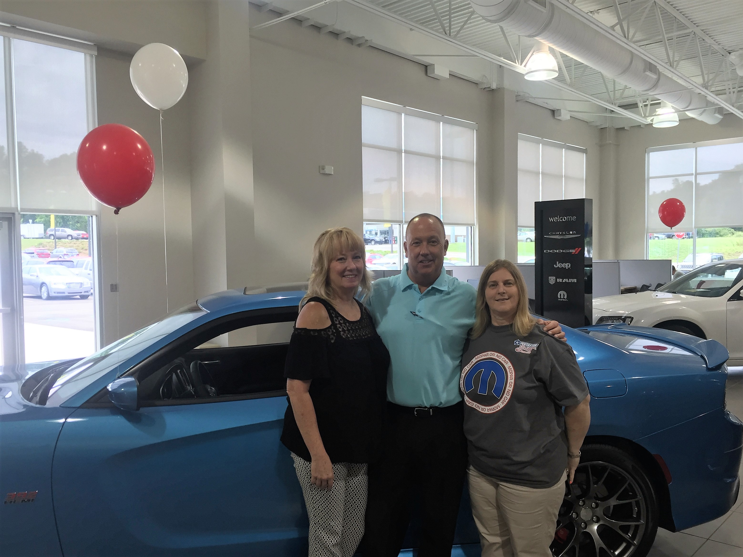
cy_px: 278
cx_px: 372
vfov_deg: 48.2
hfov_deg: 61.7
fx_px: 622
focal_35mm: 29
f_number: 2.2
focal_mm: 4.15
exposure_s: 1/120
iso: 64
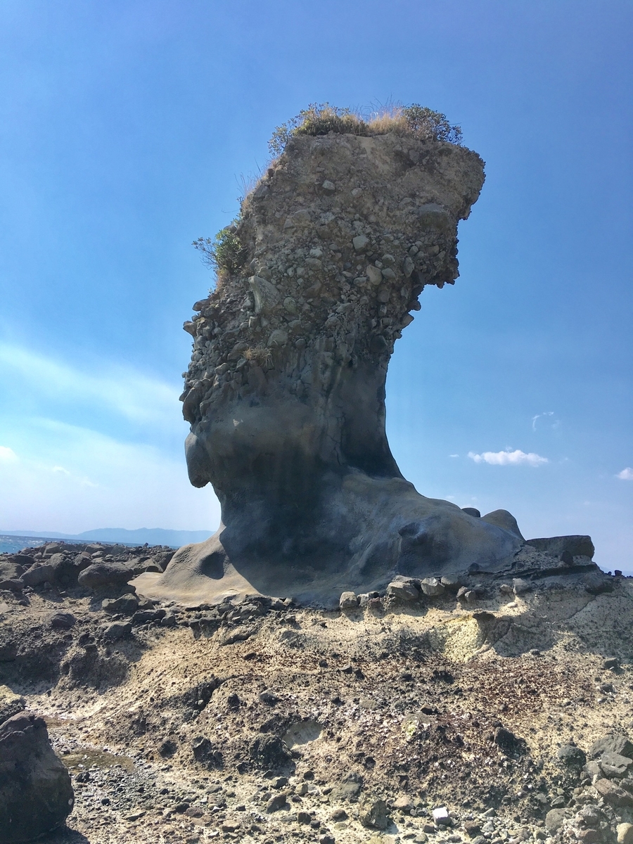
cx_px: 316
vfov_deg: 61.7
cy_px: 422
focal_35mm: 29
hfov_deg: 48.2
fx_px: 707
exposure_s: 1/1570
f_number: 2.2
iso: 25
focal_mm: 4.15
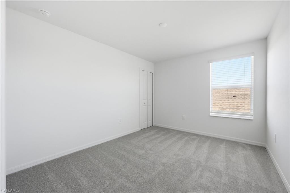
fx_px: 113
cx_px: 145
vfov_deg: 81.1
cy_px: 96
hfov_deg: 104.3
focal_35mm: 14
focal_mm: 14
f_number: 7.1
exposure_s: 1/1000
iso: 1250
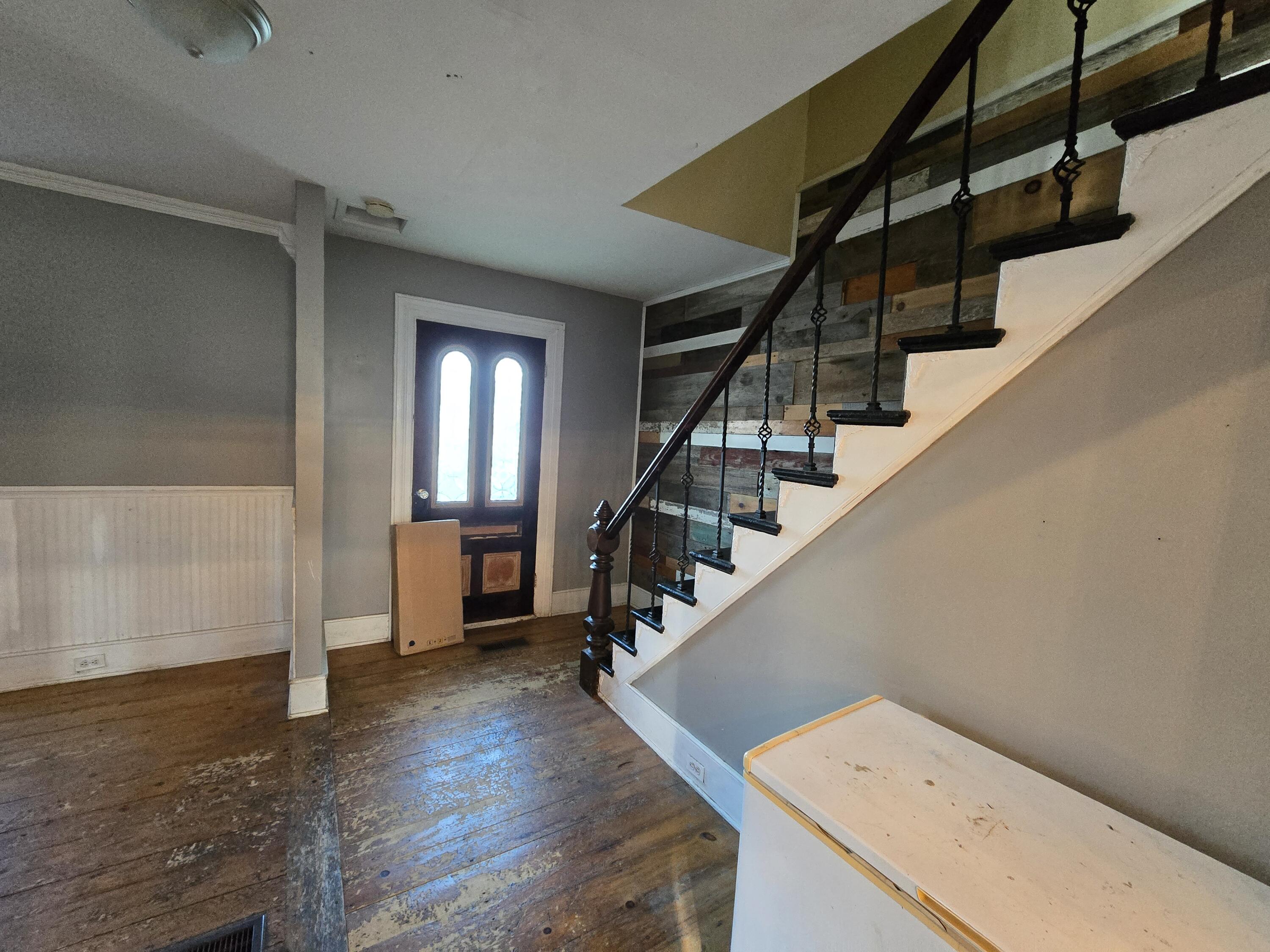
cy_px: 476
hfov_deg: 106.2
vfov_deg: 89.9
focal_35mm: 13
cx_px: 635
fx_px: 477
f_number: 2.2
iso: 1000
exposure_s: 1/60
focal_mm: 2.2
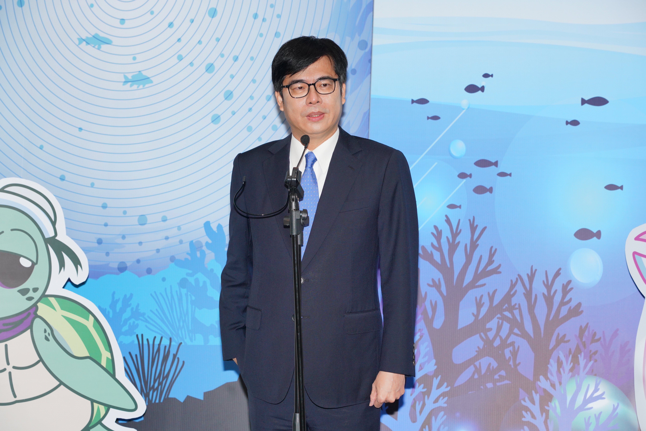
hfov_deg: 19.5
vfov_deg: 13.0
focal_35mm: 105
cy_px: 216
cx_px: 323
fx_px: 1884
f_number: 6.3
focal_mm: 105
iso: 1000
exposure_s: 1/200
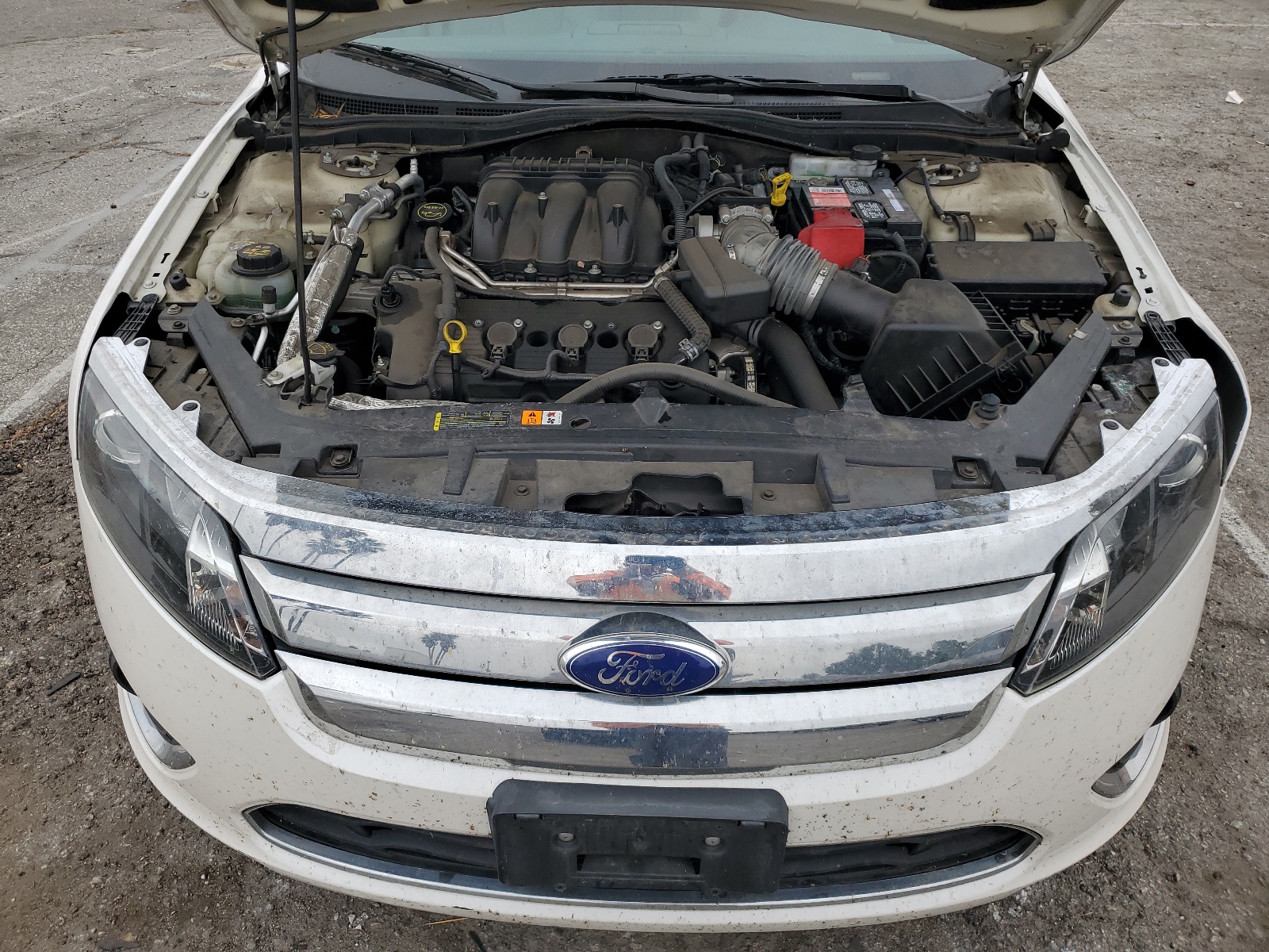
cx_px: 634
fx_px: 953
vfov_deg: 53.1
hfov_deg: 67.3
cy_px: 476
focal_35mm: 26
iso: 50
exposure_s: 1/1667
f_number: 1.5
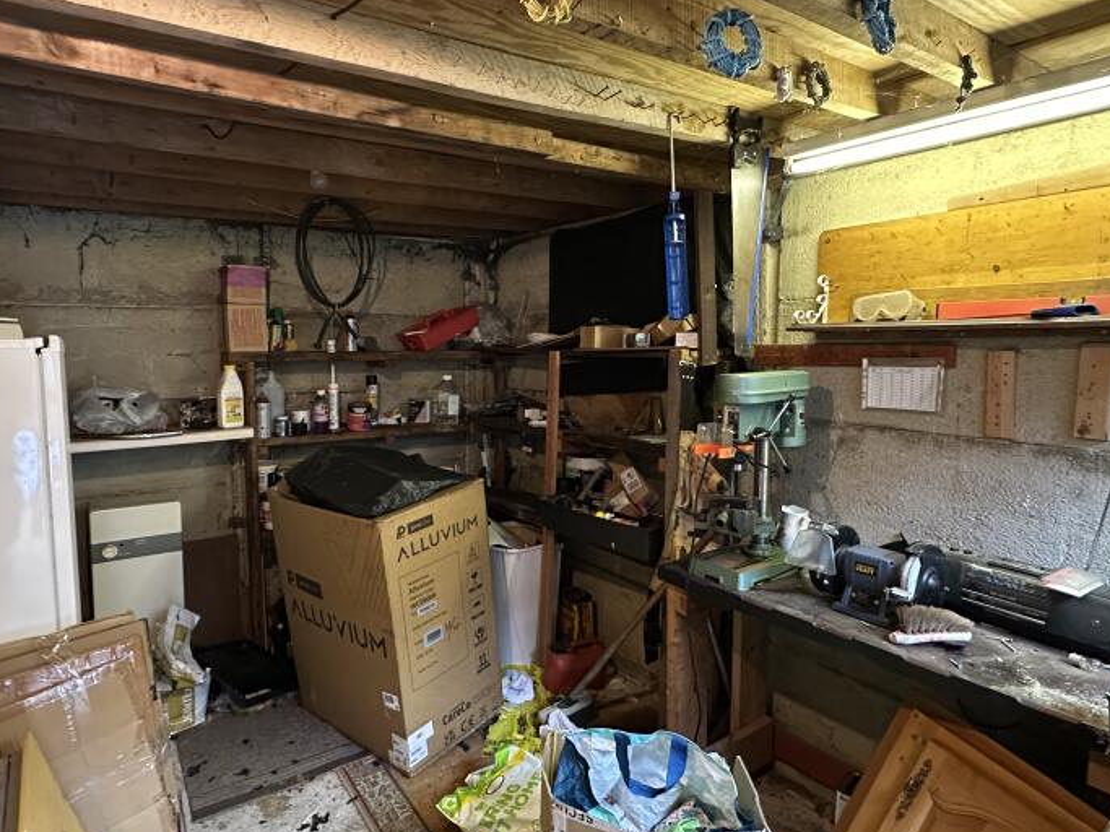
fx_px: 673
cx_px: 531
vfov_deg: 63.4
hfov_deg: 79.0
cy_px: 387
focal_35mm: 21
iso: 1000
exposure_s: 1/33
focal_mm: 2.22
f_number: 2.2
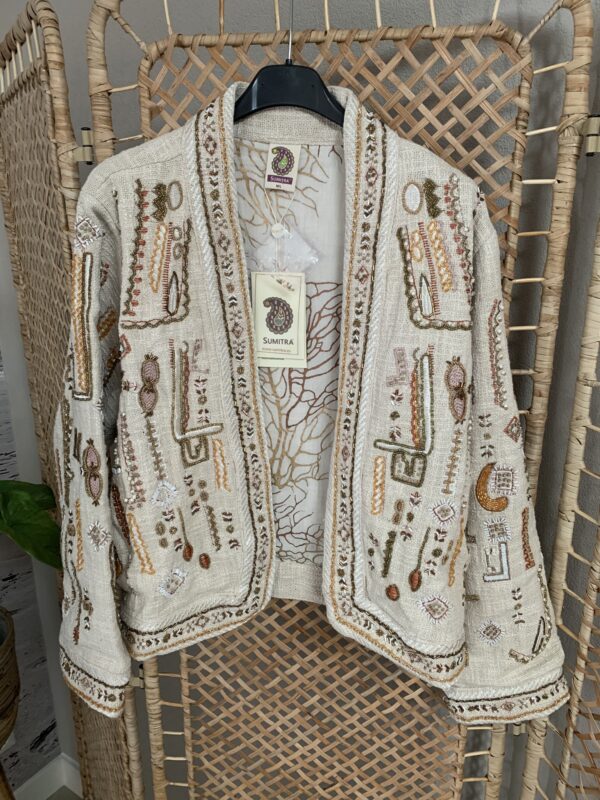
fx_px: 601
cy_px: 400
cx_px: 300
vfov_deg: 67.3
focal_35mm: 26
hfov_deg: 53.1
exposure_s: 1/60
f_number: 1.8
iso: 200
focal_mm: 4.25
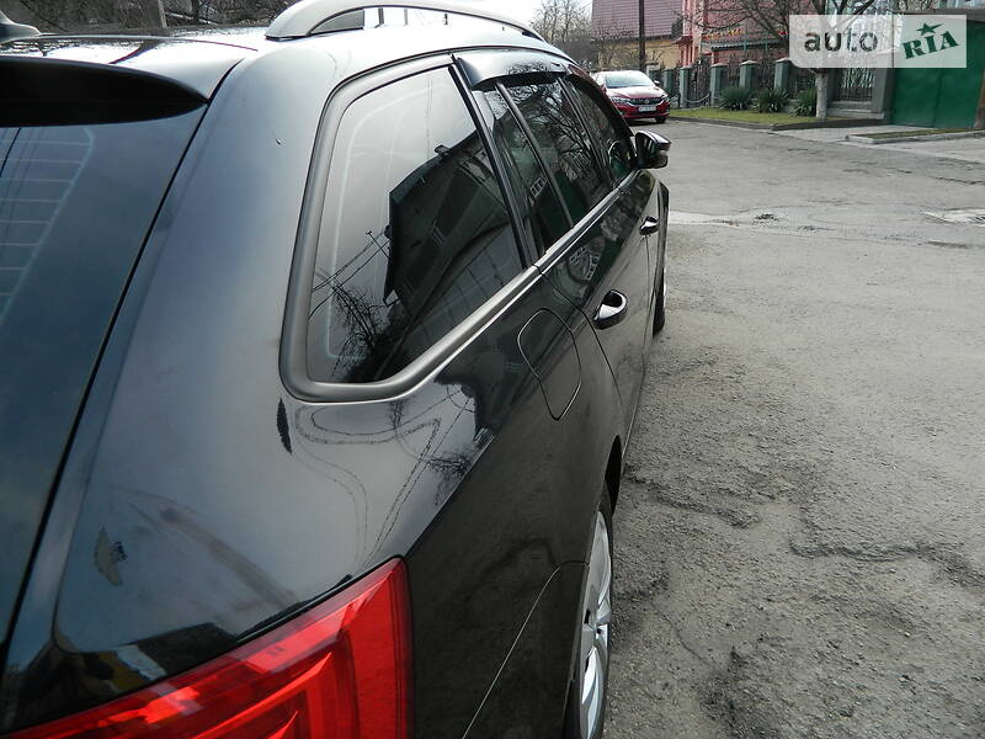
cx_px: 492
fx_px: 711
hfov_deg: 69.4
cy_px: 370
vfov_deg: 54.9
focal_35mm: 25
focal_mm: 4.5
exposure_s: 1/125
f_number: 3.1
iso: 80
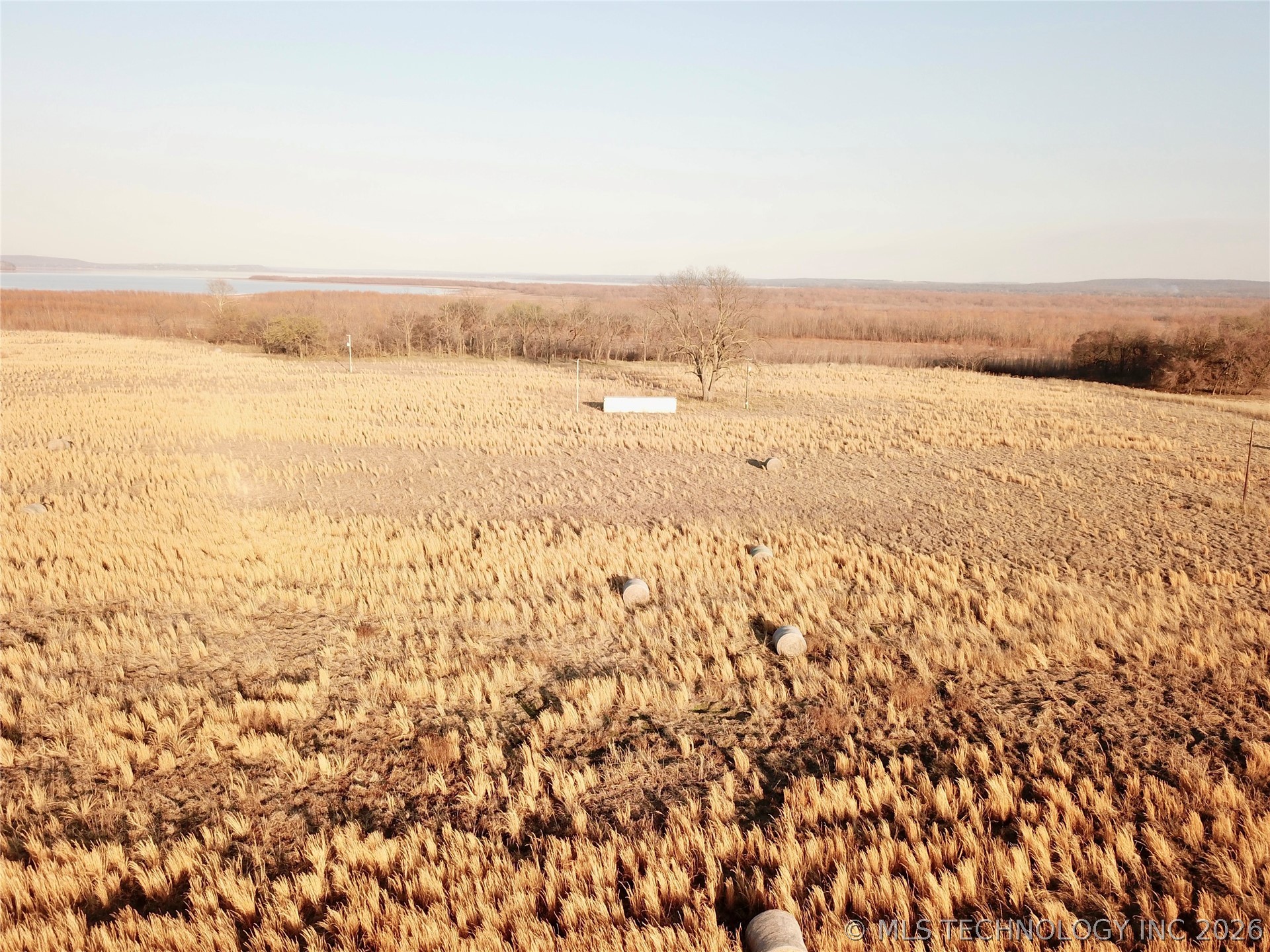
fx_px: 954
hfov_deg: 67.3
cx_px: 635
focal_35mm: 26
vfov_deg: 53.1
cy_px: 476
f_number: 2.2
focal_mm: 4.73
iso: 100
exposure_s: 1/458
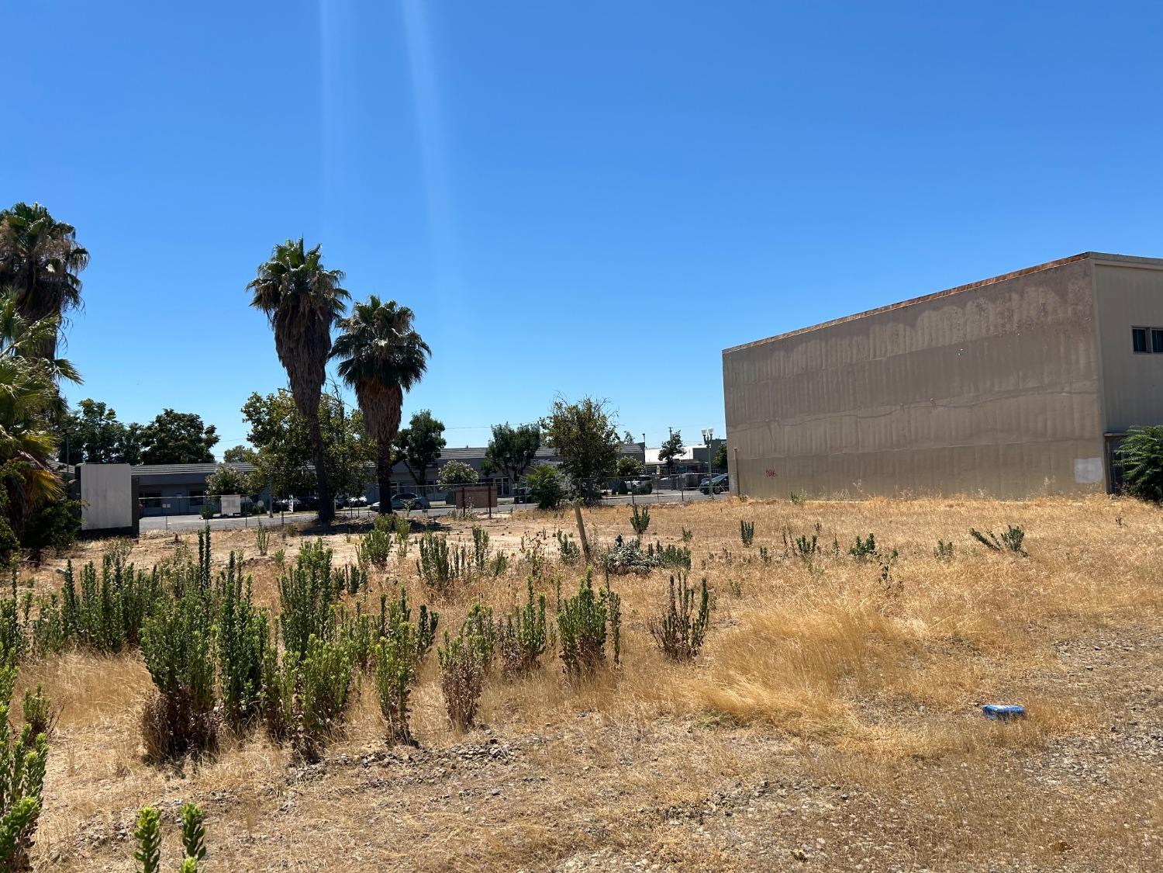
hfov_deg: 67.3
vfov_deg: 53.1
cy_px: 436
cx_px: 582
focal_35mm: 26
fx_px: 874
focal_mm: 5.7
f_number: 1.5
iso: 50
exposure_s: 1/5076
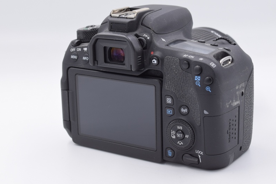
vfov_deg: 17.0
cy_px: 83
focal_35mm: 80
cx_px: 156
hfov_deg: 25.4
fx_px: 613
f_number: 8
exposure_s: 1/100
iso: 400
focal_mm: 42
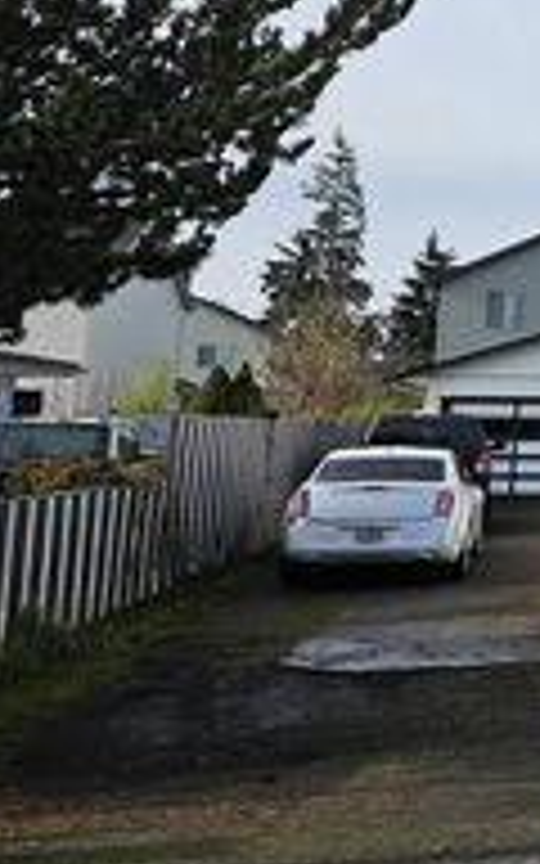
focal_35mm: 65
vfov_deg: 30.8
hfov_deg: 15.6
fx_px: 1531
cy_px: 180
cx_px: 1102
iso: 25
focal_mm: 5.4
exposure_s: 1/1889
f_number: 1.8
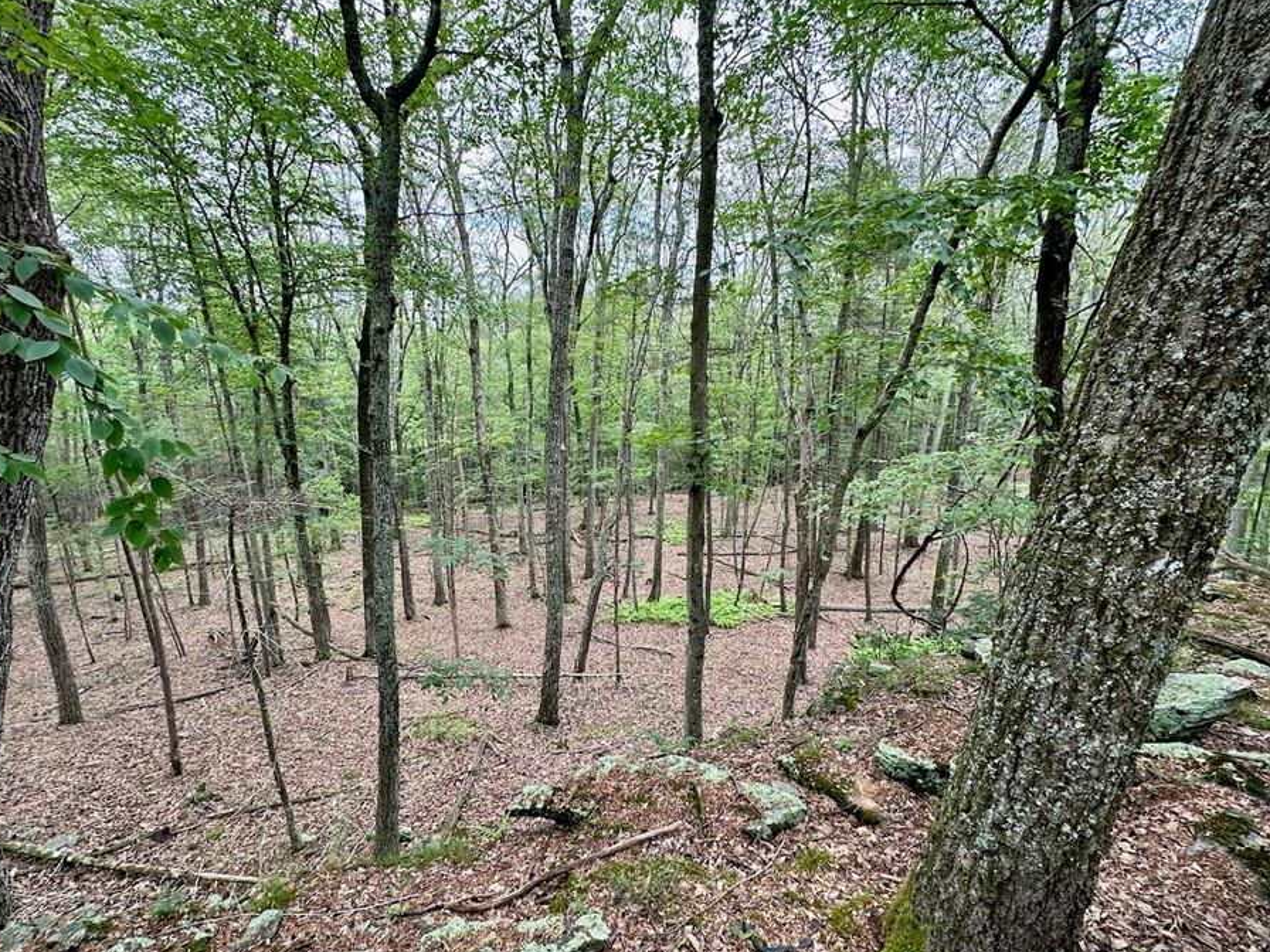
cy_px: 507
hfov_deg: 94.5
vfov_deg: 78.0
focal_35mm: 16
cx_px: 614
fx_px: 587
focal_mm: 2.22
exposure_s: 1/111
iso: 40
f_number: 2.2
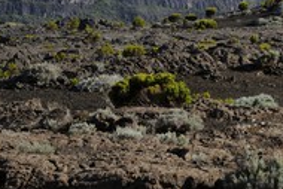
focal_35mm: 354
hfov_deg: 5.8
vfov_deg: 3.9
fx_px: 2785
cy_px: -13
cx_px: 290
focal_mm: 160
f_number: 18
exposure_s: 1/160
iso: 400
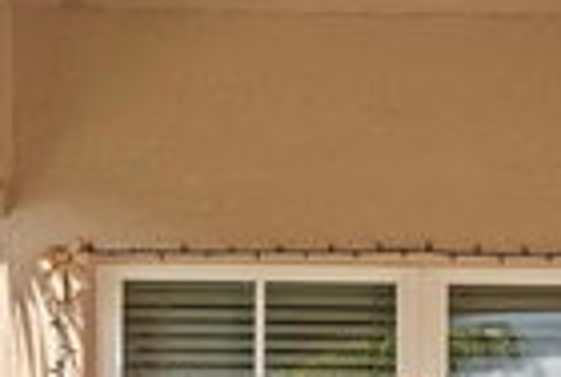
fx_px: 1281
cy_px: 616
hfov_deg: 23.7
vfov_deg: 15.1
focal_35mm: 82
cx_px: 561
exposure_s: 1/250
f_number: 8
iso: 200
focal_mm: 24
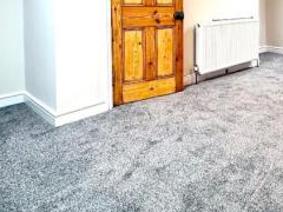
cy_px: 14
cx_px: 198
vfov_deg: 38.4
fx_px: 278
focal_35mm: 34
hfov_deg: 52.5
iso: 320
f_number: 2.2
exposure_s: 1/100
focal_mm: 2.22
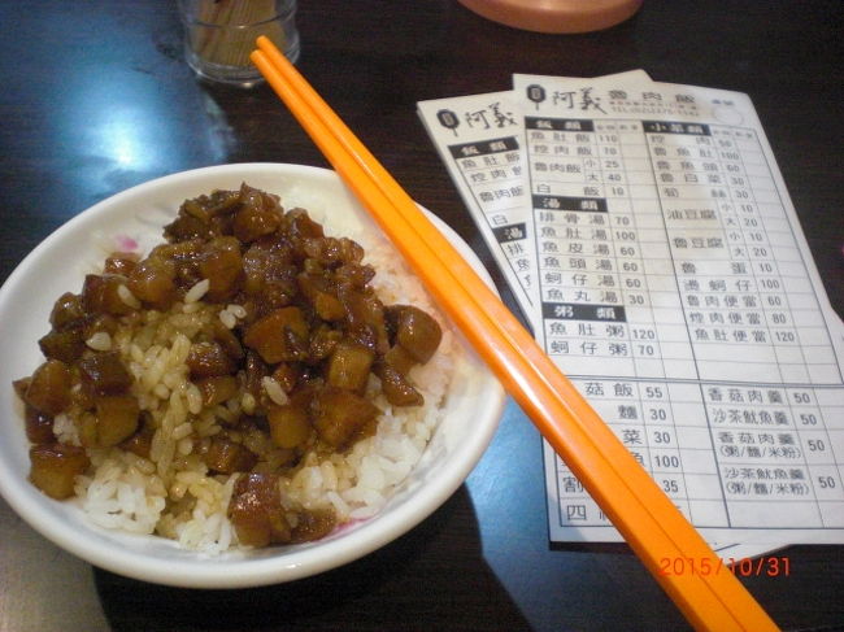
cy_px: 316
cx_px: 422
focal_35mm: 38
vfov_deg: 37.7
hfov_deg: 49.0
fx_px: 926
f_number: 3.1
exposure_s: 1/60
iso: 800
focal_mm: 6.3
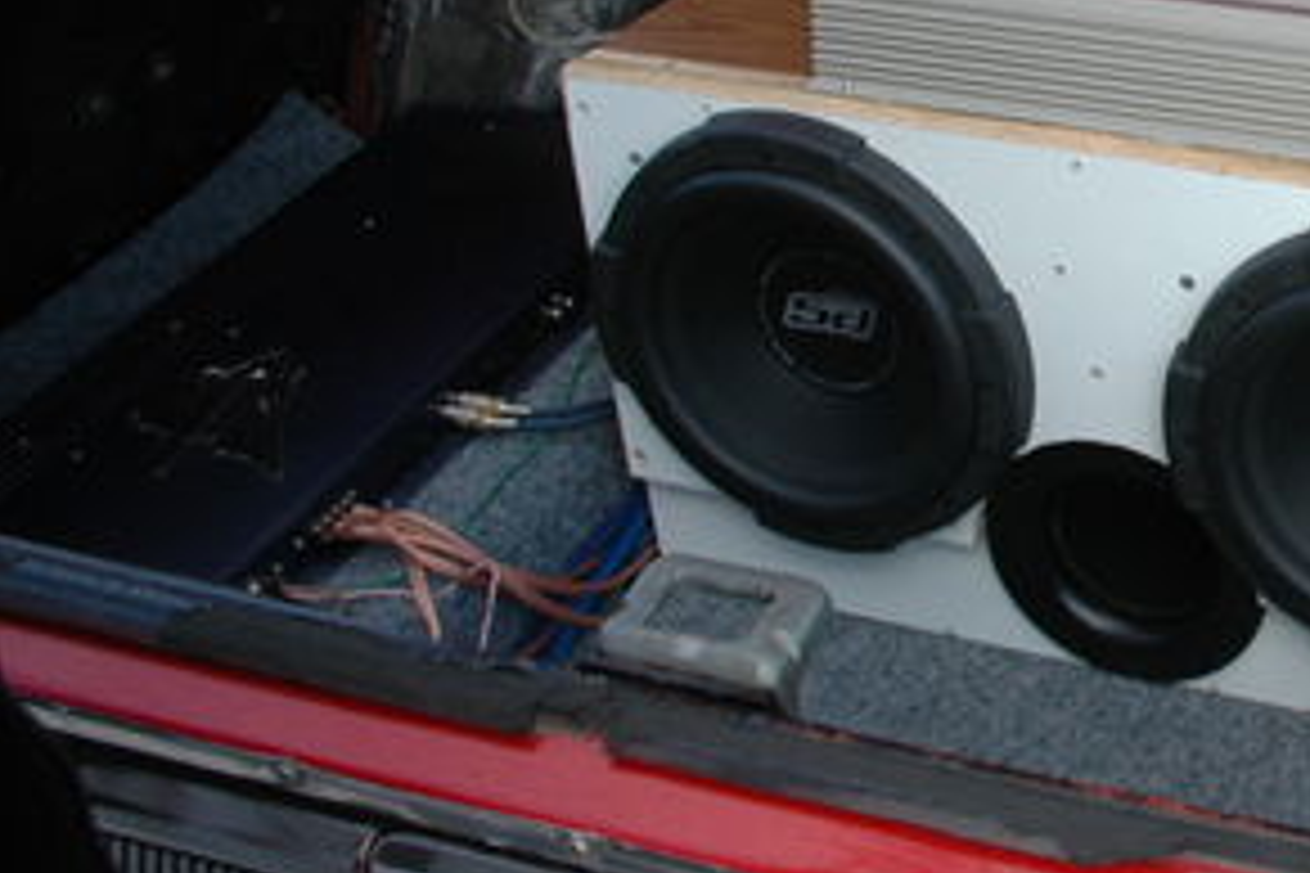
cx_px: 1436
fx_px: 2401
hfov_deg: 27.9
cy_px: 189
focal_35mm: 66
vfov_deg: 20.4
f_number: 7.1
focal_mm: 20
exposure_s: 1/200
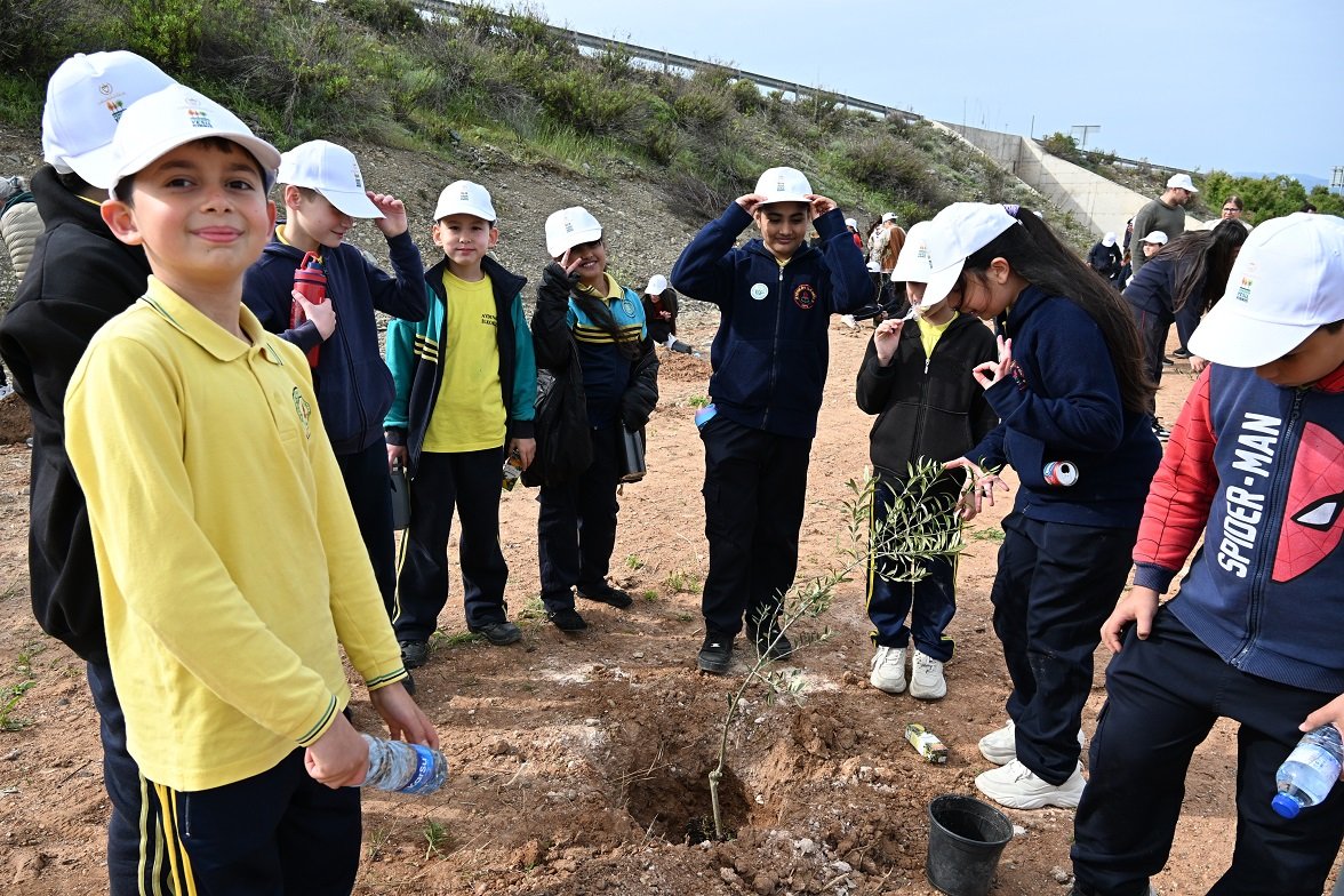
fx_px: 1008
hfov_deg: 67.4
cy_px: 448
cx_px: 672
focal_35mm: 27
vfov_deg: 47.9
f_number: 5.6
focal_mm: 18
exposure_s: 1/640
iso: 200
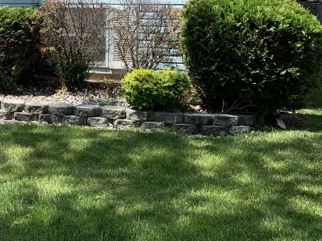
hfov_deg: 27.1
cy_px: -9
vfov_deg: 21.4
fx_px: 614
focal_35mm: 66
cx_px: -27
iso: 25
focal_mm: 4.25
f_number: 1.8
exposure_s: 1/1054
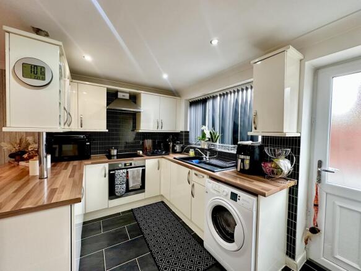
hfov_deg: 102.1
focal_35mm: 14
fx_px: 146
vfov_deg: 85.7
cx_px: 180
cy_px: 136
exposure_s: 1/50
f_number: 2.2
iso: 250
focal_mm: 2.22
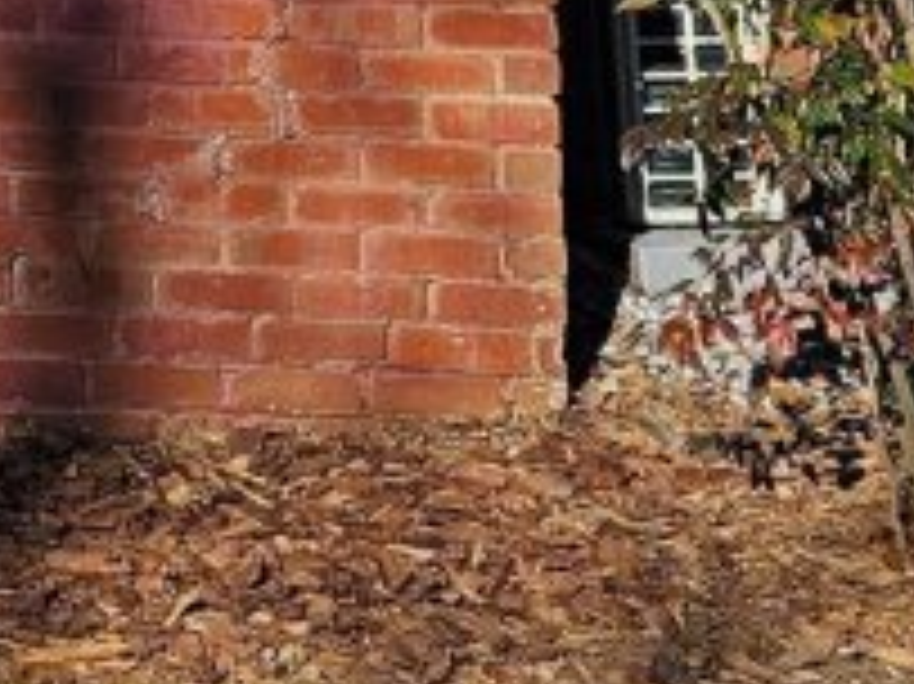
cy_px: -765
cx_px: -1229
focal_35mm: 136
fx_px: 3589
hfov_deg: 11.9
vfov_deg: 10.0
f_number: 1.7
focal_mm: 6.3
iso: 12
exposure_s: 1/572
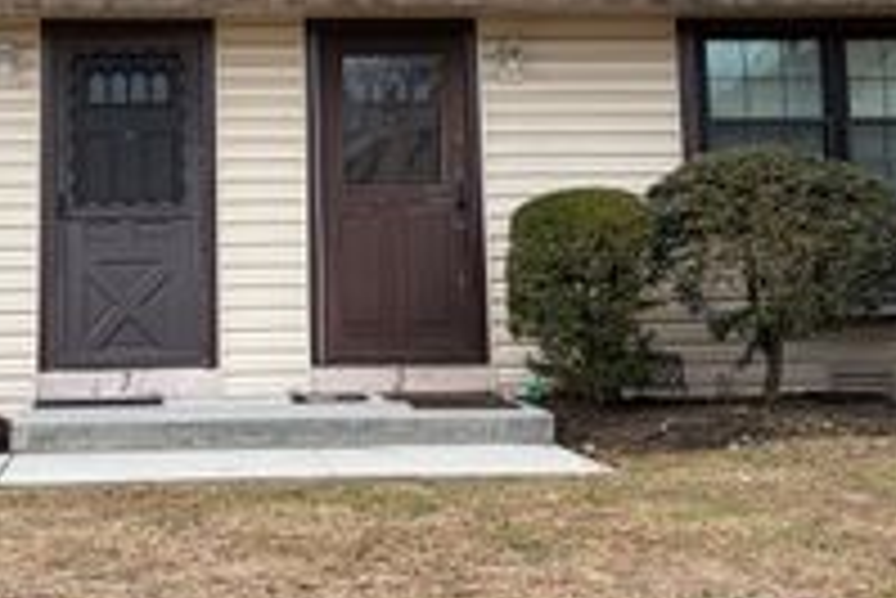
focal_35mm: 68
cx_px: 243
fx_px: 1694
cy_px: -2
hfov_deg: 29.3
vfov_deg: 19.5
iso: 64
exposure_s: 1/1420
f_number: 1.6
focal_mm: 5.96
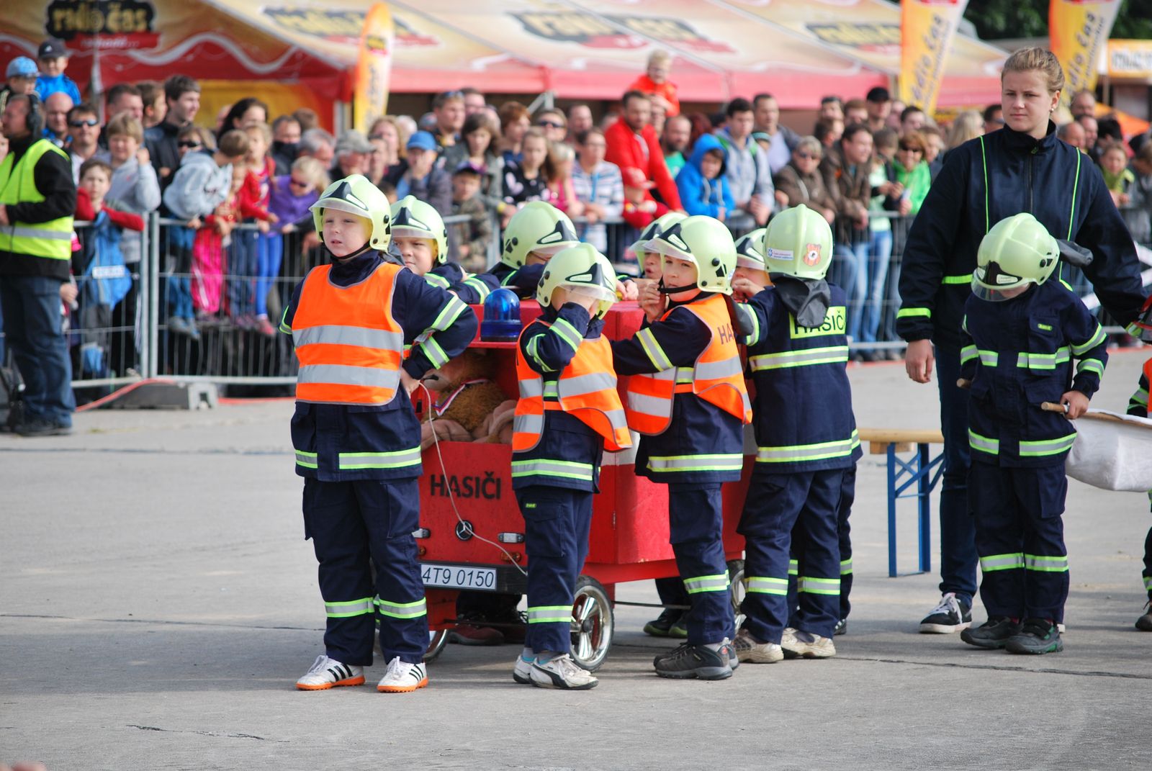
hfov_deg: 11.2
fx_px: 5863
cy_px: 386
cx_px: 576
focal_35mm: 183
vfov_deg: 7.5
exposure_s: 1/500
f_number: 5.6
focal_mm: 122
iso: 180
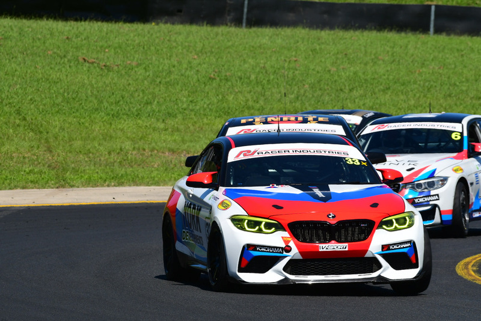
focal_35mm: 435
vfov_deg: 3.2
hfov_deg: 4.7
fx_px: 5814
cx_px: 240
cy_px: 160
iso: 320
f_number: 11
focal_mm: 290
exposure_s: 1/640
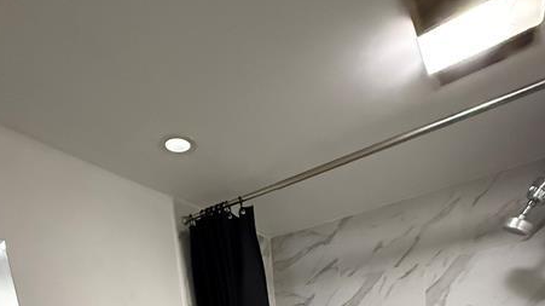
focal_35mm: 26
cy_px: 451
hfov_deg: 71.9
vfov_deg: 29.1
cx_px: 276
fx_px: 375
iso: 1250
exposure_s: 1/60
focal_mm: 2.22
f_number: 2.2
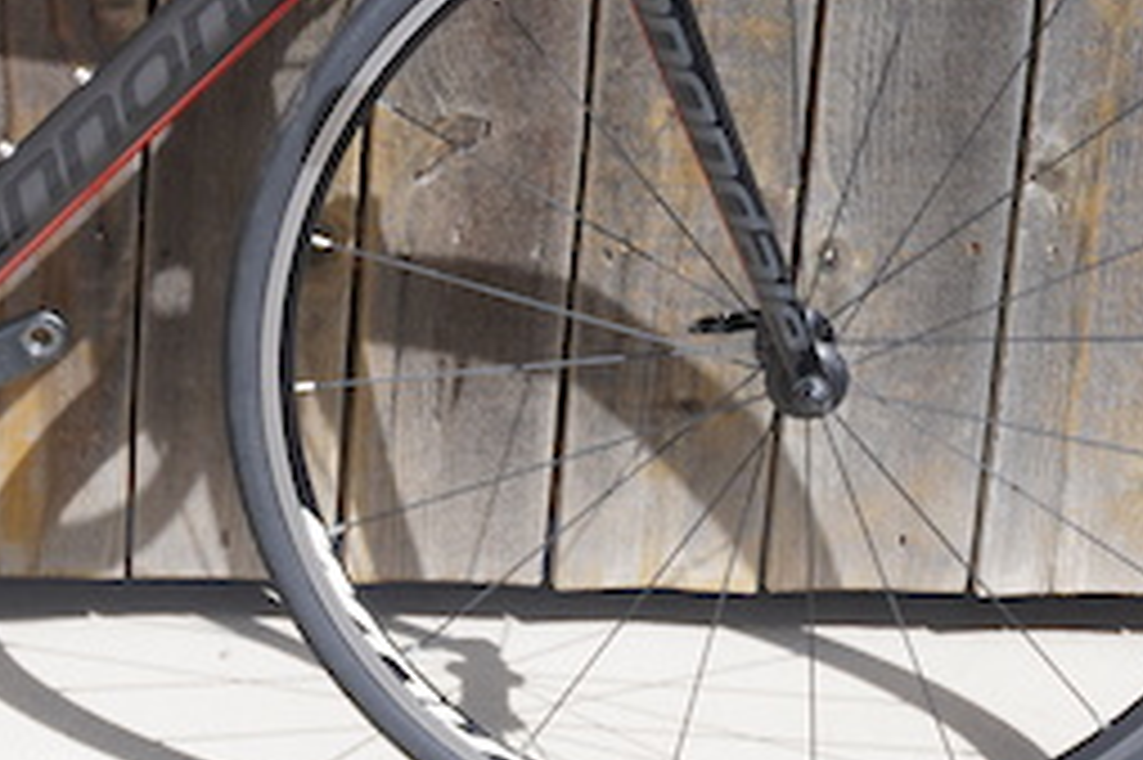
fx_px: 4651
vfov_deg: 9.3
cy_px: 52
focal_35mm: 147
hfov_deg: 13.8
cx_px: 45
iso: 100
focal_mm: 31
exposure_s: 1/250
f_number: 6.3
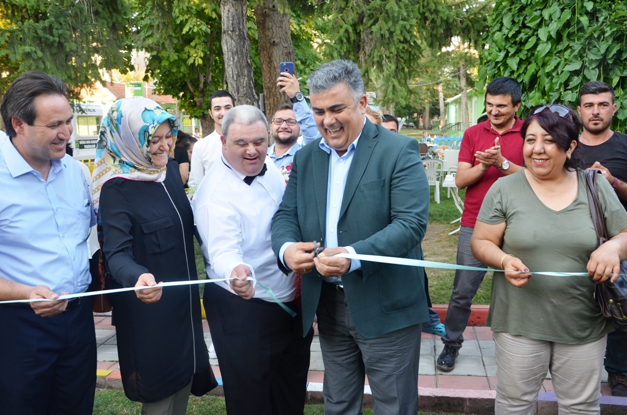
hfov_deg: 57.3
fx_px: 573
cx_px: 314
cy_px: 208
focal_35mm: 33
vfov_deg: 39.8
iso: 400
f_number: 5
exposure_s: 1/100
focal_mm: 22
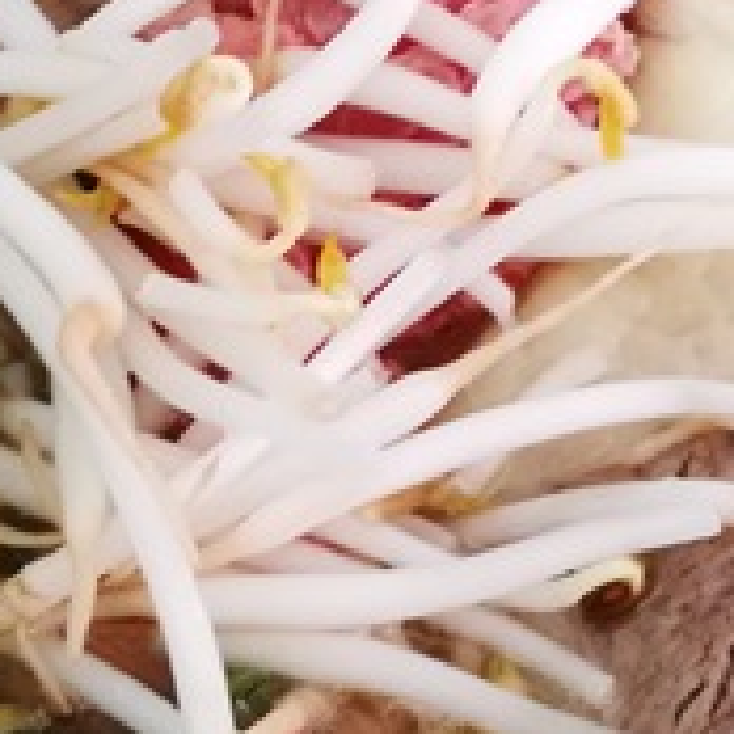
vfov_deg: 17.6
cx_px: 506
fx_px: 2375
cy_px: 363
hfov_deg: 17.5
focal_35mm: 99
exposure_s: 1/25
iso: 400
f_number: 4
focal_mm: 4.5
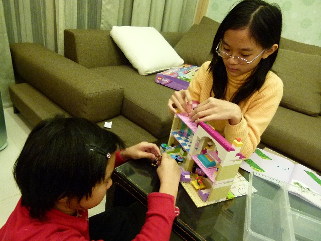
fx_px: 232
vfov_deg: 54.9
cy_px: 120
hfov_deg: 69.4
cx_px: 160
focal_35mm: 25
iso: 400
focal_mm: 4.5
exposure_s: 1/25
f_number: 2.8
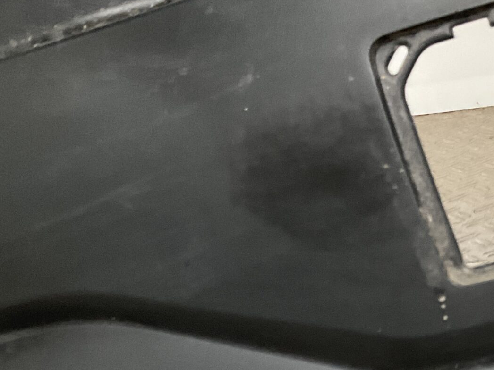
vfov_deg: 19.9
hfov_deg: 24.9
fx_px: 1013
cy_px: 395
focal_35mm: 71
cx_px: 581
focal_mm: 3
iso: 200
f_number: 1.8
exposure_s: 1/40
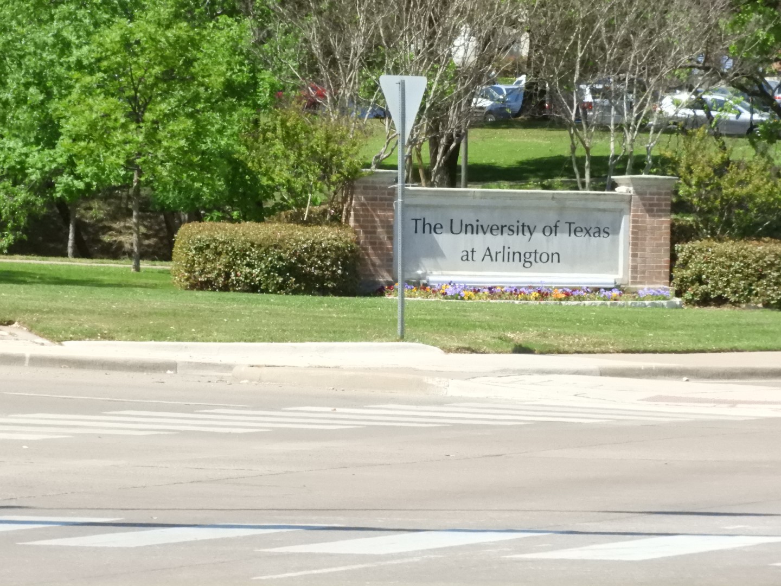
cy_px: 293
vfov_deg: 5.5
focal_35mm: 270
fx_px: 6092
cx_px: 390
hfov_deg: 7.3
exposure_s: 1/2500
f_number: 7.7
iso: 1600
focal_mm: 48.4
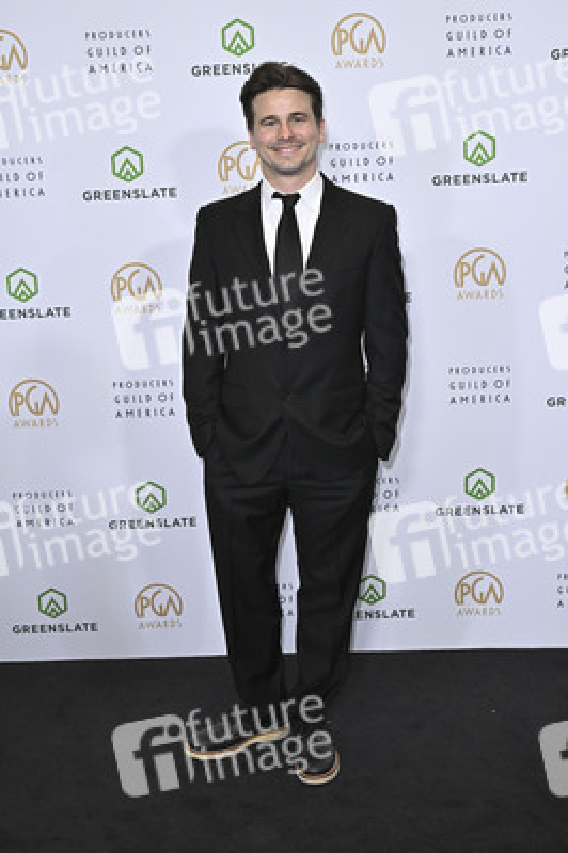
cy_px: 426
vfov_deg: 48.5
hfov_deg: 33.3
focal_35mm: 40
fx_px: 948
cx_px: 284
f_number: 5.6
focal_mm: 40
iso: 2000
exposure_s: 1/320
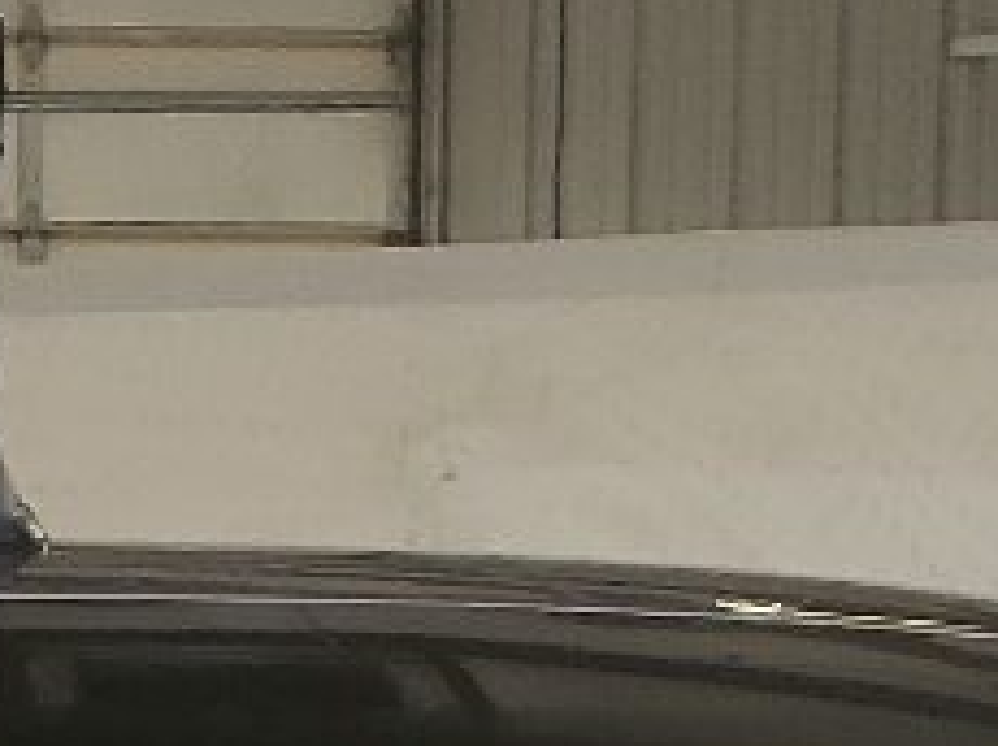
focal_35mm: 181
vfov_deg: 7.1
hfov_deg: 10.8
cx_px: 9
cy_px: 2438
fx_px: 5213
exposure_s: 1/60.2
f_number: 1.5
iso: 71
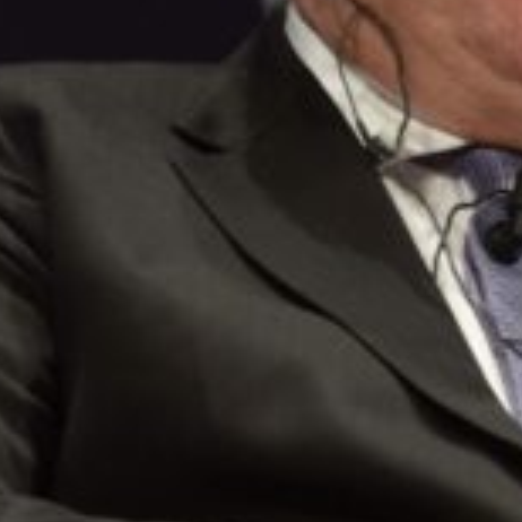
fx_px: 13137
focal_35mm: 770
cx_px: 532
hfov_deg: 2.3
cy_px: 137
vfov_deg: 2.3
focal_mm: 200
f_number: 4.5
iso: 1600
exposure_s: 1/160
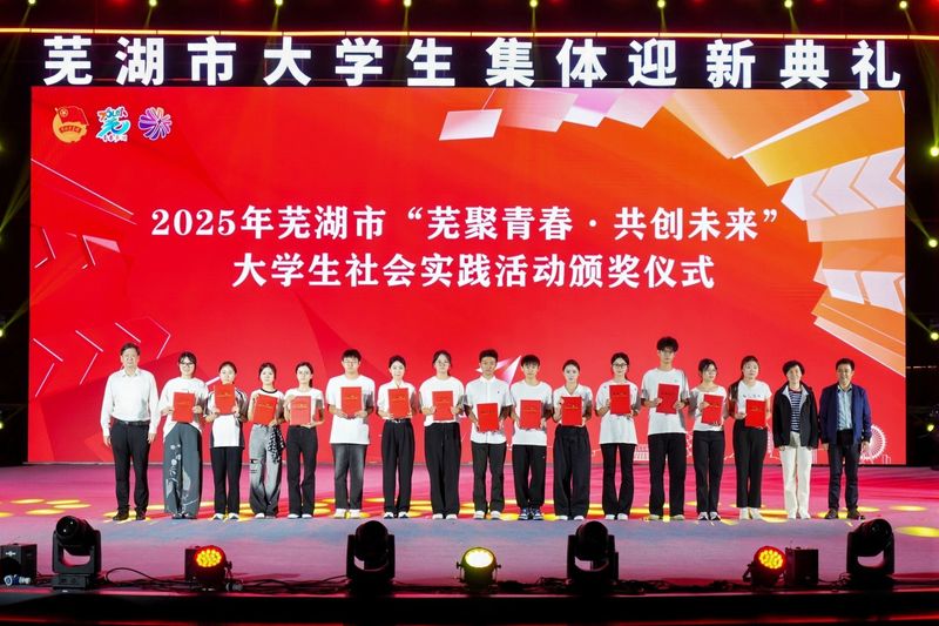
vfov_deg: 20.0
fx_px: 1773
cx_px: 470
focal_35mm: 68
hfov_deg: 29.7
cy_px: 313
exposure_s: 1/200
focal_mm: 68
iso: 800
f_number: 4
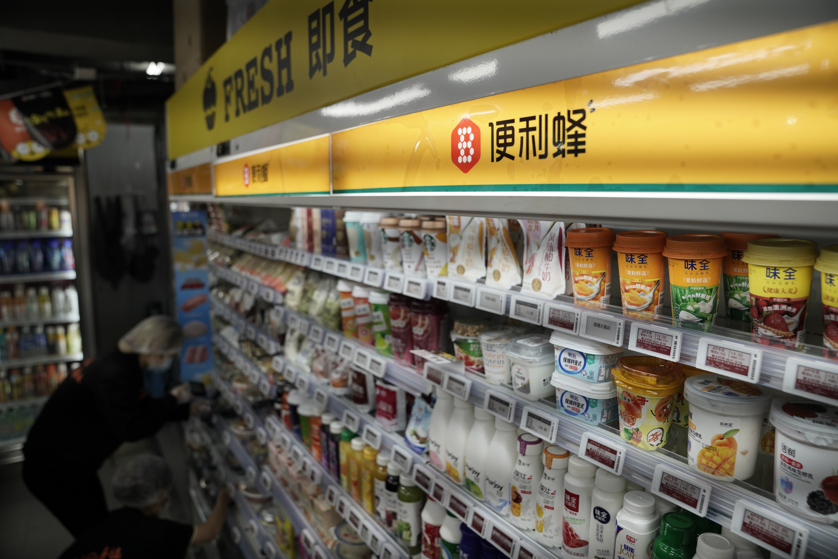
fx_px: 559
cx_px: 419
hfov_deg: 73.7
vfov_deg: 53.1
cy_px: 280
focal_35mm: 24
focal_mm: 24
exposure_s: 1/800
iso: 800
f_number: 3.5
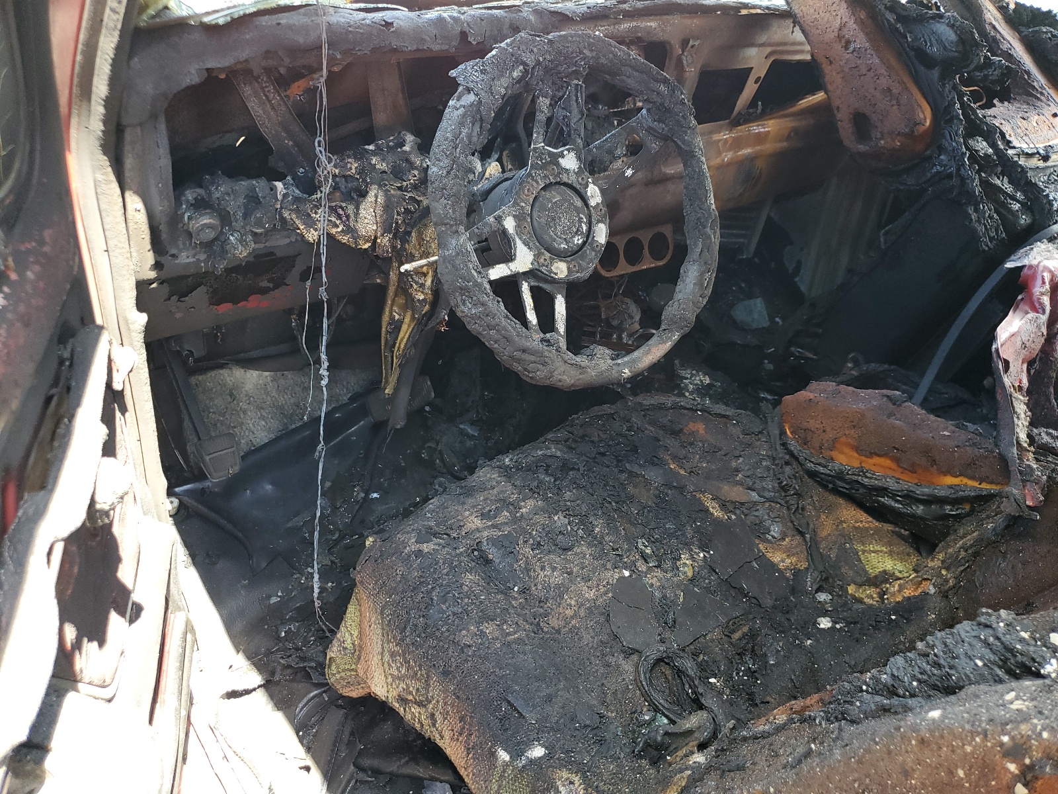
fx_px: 795
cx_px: 529
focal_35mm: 26
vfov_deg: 53.1
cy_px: 397
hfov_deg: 67.3
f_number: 1.5
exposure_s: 1/120
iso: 92
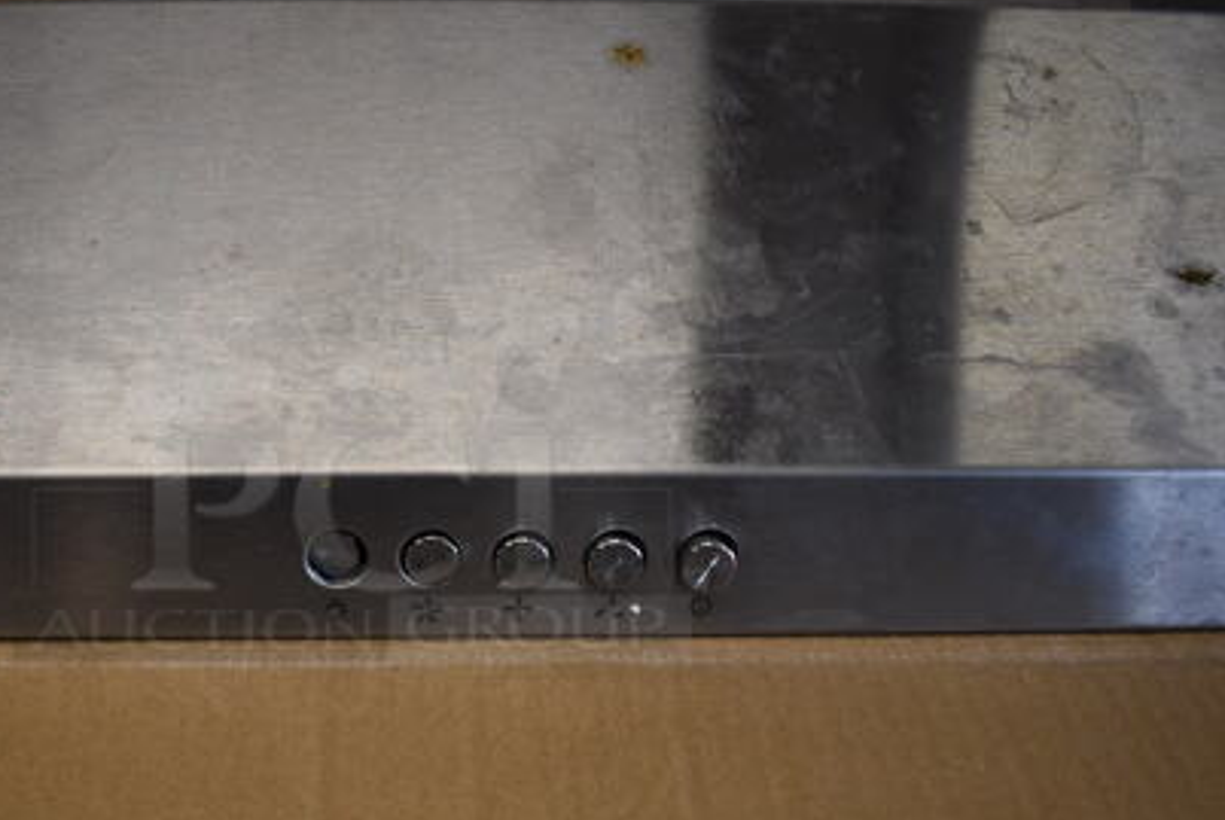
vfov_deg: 32.6
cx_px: 353
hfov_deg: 46.2
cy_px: 500
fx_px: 1397
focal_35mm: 41
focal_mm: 18
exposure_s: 1/250
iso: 800
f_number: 3.5
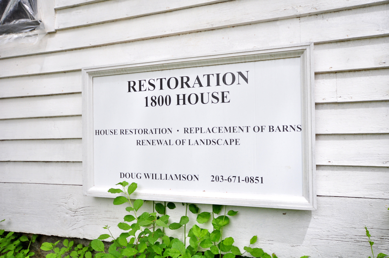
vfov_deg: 43.5
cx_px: 194
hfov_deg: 62.0
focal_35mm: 30
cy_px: 129
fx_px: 324
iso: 500
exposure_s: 1/250
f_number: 9
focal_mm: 20
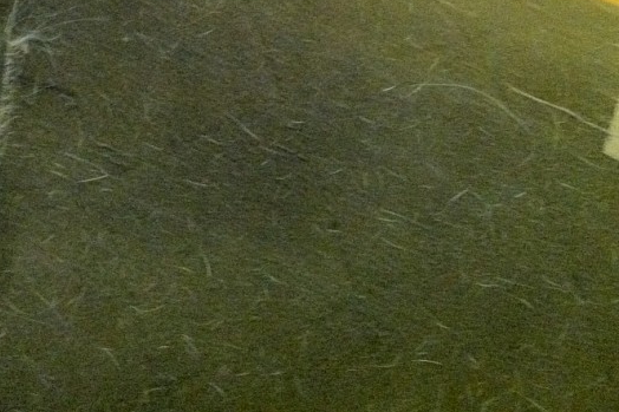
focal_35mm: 71
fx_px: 1220
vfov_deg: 18.8
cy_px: 30
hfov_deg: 28.4
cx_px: 241
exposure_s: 1/15
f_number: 2.8
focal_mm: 3.85
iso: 1000
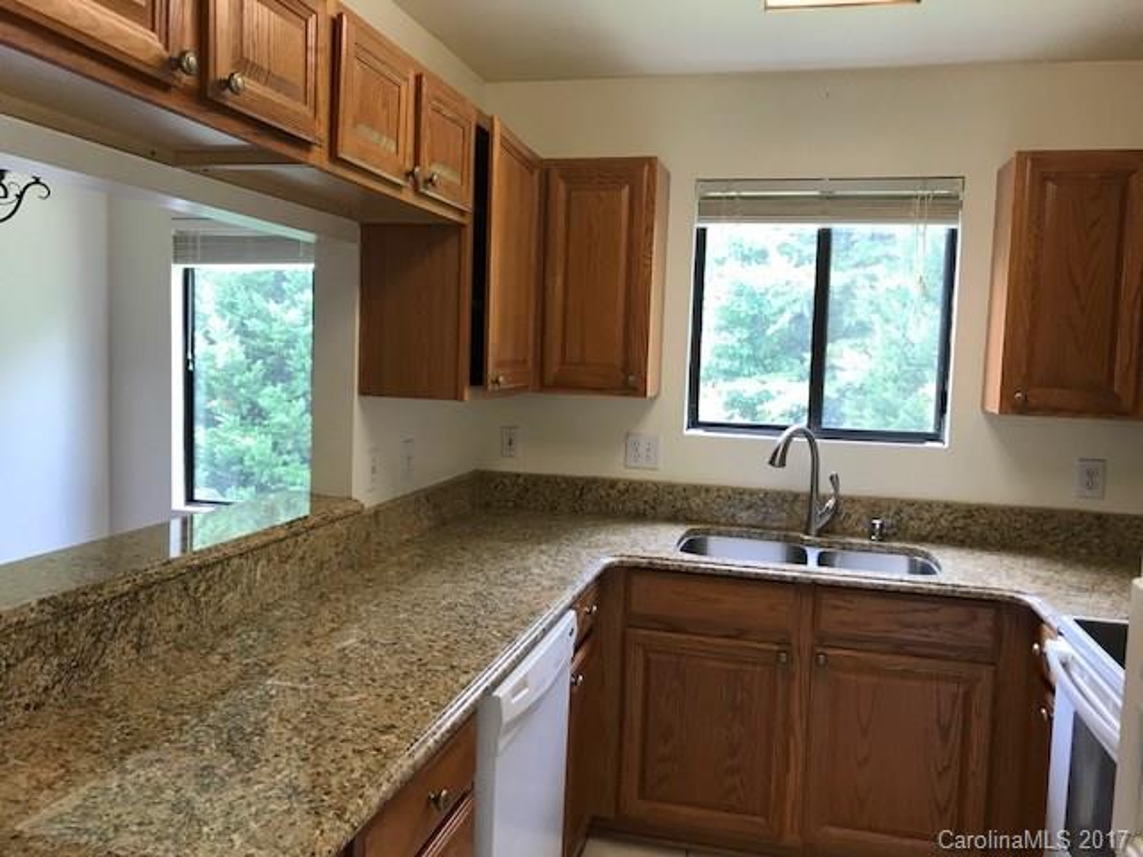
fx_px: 925
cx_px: 572
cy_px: 428
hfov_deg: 63.4
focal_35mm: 28
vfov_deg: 49.7
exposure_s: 1/40
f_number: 1.8
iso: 25
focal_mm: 3.99
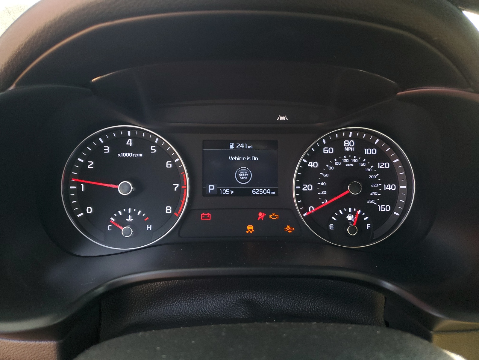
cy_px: 180
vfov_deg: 53.1
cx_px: 240
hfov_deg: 67.3
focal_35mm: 26
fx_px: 360
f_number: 1.5
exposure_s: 1/120
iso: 97
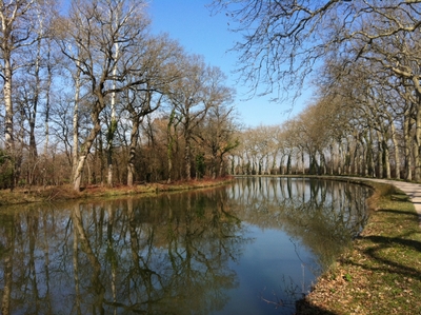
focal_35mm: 35
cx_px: 210
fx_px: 425
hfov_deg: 52.7
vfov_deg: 40.6
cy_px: 158
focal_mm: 3.85
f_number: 2.8
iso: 80
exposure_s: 1/1005
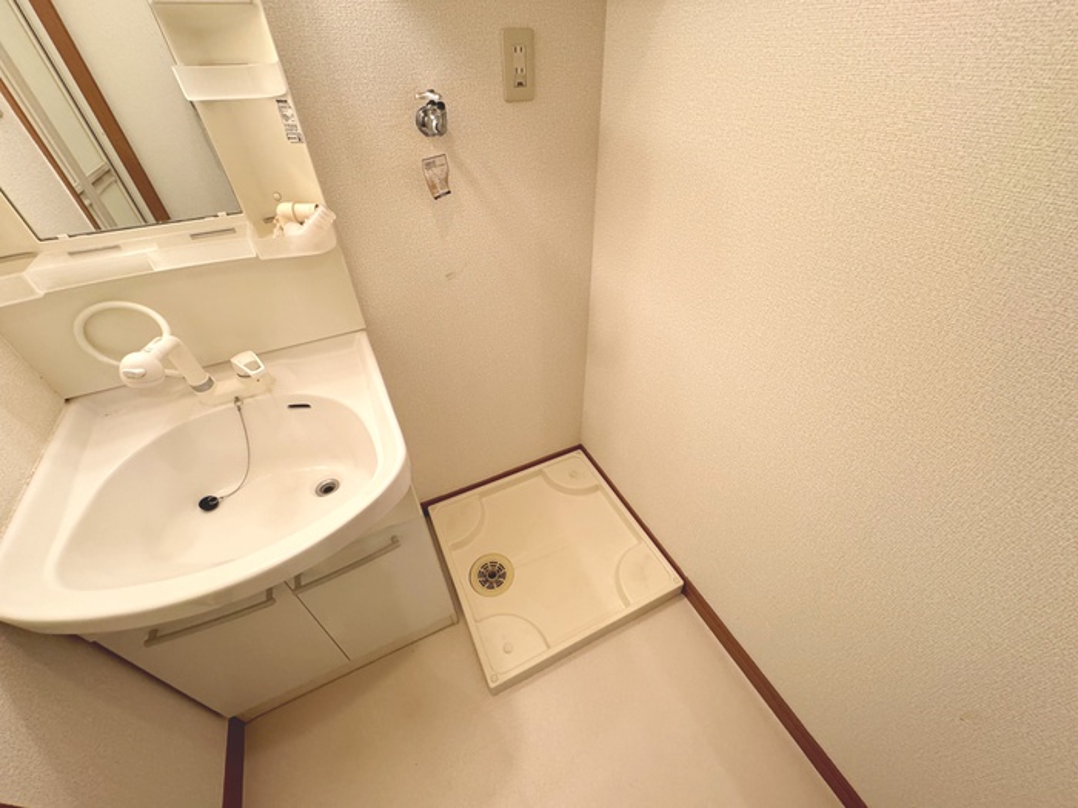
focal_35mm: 14
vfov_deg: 85.7
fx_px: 436
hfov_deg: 102.1
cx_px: 539
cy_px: 404
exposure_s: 1/100
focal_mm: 2.22
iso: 320
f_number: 2.2
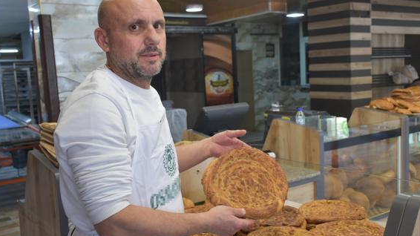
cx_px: 224
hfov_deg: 49.4
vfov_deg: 29.0
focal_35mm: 41
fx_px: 456
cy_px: 122
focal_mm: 24
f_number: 5.6
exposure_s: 1/125
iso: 800
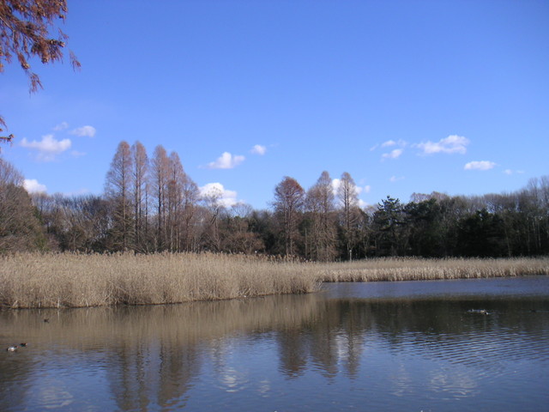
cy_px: 206
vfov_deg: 37.7
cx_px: 274
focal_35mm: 38
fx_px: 603
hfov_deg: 49.0
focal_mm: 6
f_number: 6.7
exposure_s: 1/180
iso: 50
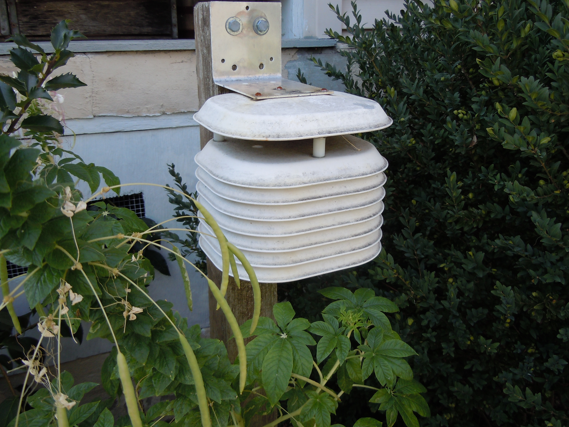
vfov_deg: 45.4
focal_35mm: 31
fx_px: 510
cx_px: 279
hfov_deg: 58.4
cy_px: 210
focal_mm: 5.4
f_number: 3.5
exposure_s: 1/250
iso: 100
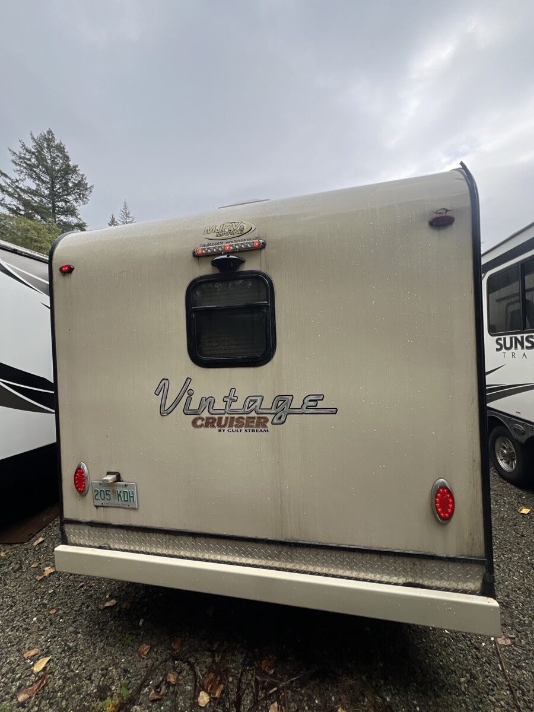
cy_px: 356
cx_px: 267
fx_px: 267
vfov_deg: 106.2
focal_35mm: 13
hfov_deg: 89.9
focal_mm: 1.57
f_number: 1.8
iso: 32
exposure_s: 1/608
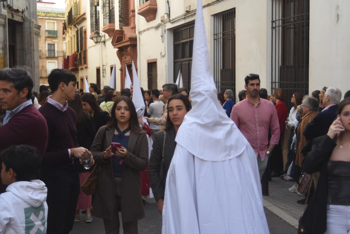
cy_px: 117
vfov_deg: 24.6
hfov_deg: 36.2
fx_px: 535
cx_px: 175
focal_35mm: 55
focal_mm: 55
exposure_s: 1/160
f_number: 4.5
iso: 140
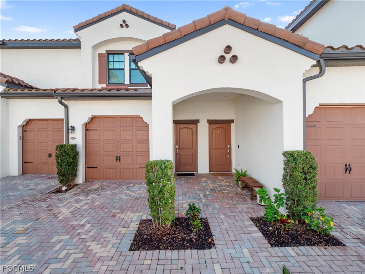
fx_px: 190
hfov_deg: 87.8
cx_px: 182
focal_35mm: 18
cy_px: 137
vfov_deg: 71.6
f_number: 7.1
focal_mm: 9
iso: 200
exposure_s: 1/80
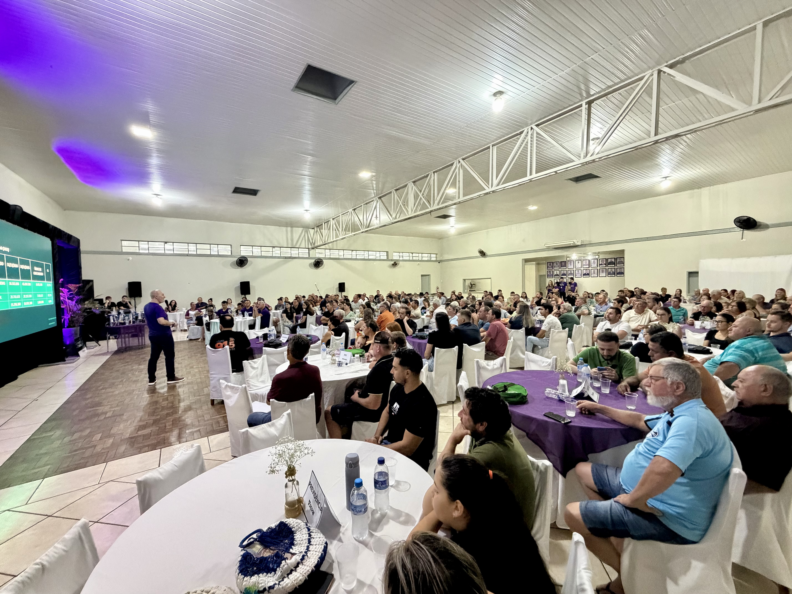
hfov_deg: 102.1
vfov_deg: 85.7
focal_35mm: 14
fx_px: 320
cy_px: 297
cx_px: 396
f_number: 2.2
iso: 640
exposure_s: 1/60
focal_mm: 2.22
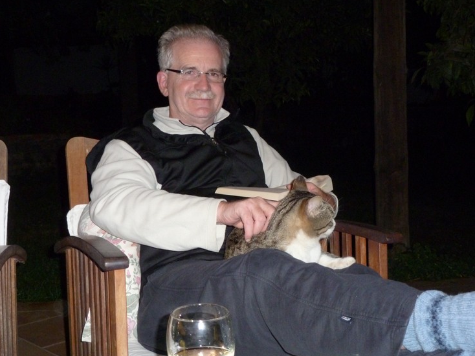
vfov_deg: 31.5
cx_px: 241
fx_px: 631
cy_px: 179
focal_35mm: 46
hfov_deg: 41.2
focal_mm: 8
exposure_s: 1/60
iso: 400
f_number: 4
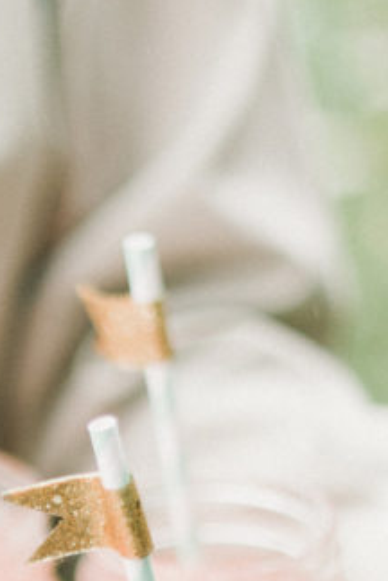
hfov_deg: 8.5
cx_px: -175
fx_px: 2554
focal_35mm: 158
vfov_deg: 12.6
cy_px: 771
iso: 500
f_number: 1.4
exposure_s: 1/800
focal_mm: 50
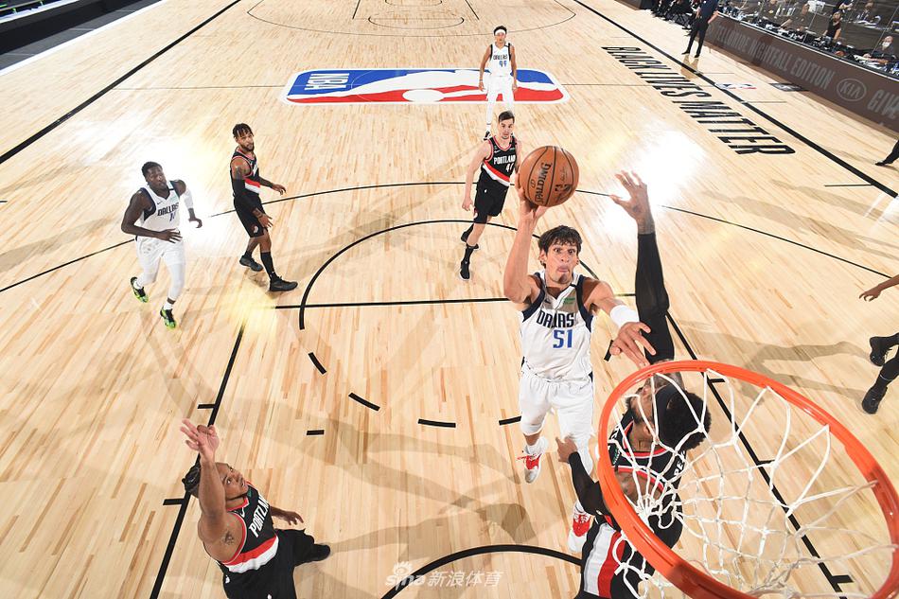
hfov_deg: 84.0
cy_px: 300
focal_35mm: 20
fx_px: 499
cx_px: 450
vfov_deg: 61.9
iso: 400
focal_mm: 20
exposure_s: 1/250
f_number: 7.1
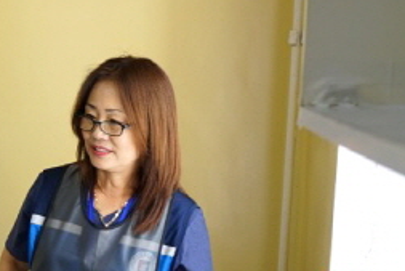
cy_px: 176
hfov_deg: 19.1
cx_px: -139
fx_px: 1103
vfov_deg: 14.0
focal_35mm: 98
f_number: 4
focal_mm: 31
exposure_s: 1/60
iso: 320
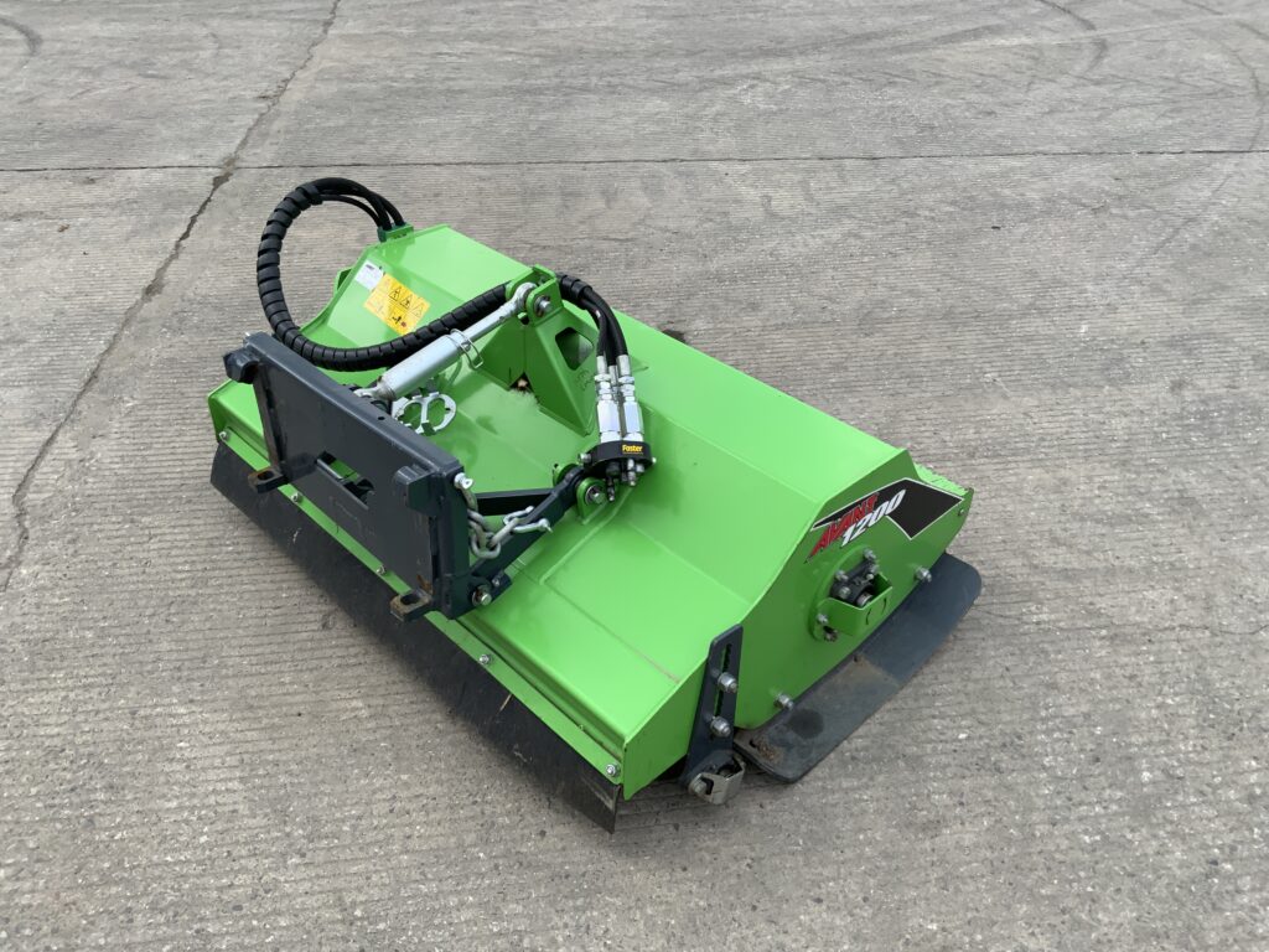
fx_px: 1063
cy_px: 476
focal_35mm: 29
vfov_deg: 48.2
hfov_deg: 61.7
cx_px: 634
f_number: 1.8
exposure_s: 1/691
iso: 16
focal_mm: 3
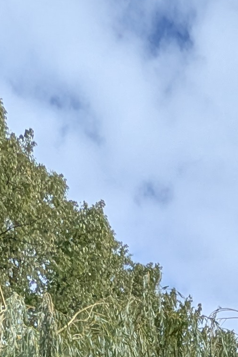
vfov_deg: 13.4
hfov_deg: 14.7
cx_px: 290
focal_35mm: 90
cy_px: 935
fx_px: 892
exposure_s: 1/2066
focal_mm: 2.35
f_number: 2.2
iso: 51
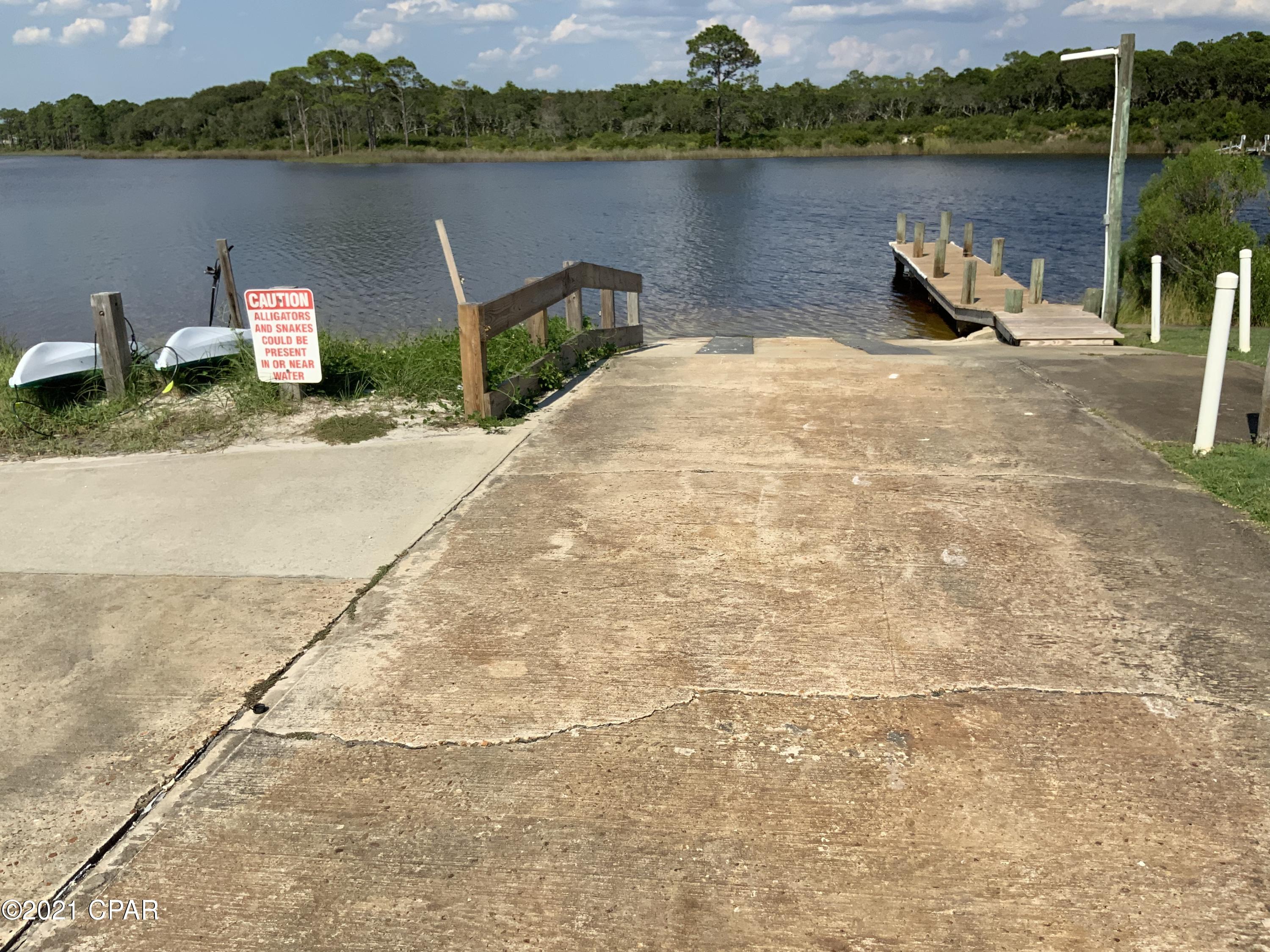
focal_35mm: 29
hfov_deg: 61.7
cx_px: 635
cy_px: 476
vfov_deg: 48.2
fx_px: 1064
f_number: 1.8
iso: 20
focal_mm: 3
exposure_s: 1/3534
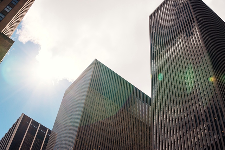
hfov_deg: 43.6
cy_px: 75
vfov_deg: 29.9
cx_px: 112
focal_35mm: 45
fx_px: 281
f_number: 4
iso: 100
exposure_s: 1/4000
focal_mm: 30
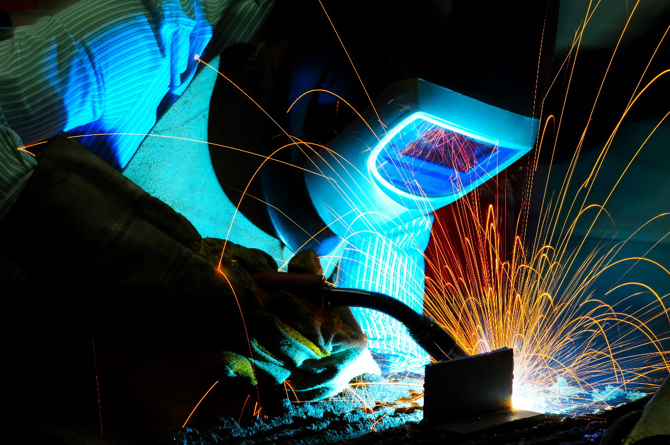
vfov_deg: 8.8
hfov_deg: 13.3
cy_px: 222
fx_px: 2882
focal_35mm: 155
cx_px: 335
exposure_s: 1
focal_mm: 155
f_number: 36
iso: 200
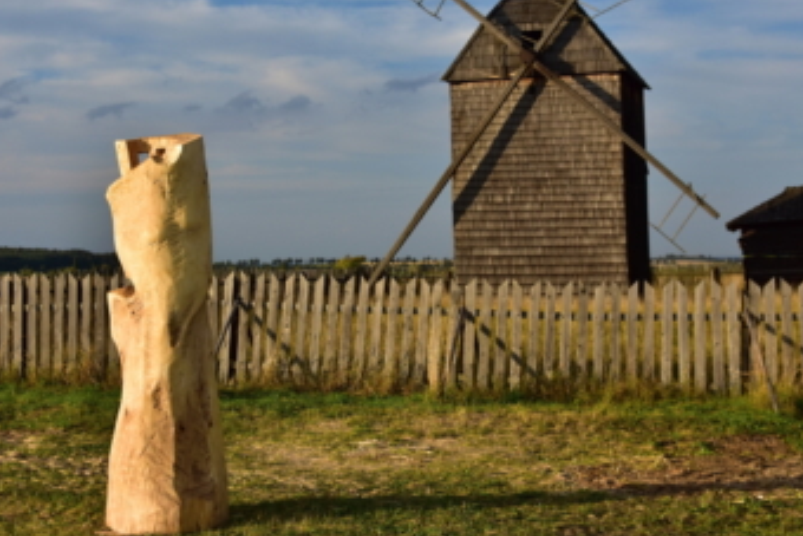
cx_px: 361
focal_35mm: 60
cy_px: 230
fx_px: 1339
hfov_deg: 33.4
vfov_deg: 22.6
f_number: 4.5
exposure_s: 1/2500
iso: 200
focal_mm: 34
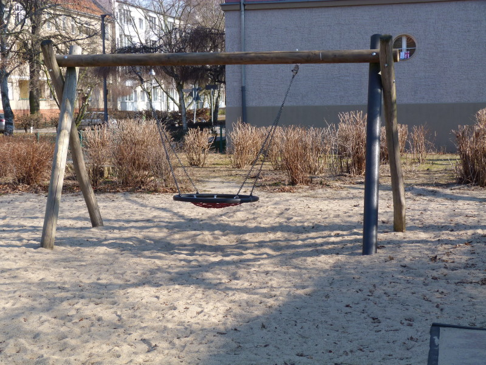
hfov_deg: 29.4
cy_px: 182
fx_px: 927
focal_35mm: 66
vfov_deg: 22.3
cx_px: 243
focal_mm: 11.8
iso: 80
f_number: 4
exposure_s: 1/250
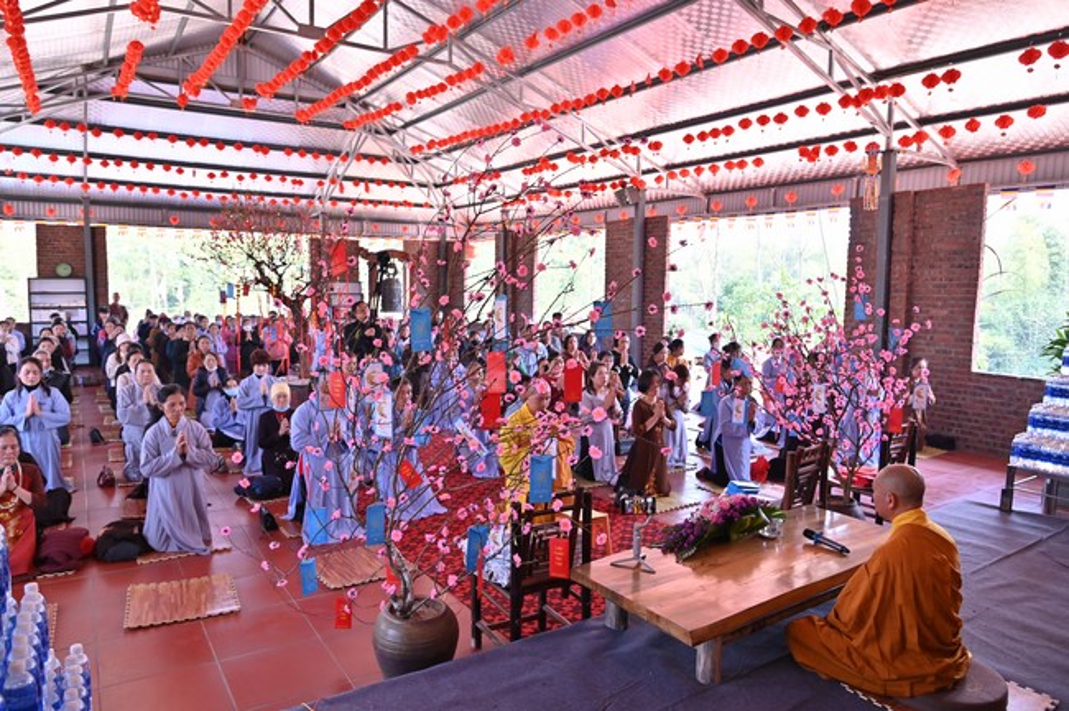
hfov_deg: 73.8
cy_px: 356
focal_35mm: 24
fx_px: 712
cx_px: 534
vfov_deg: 53.0
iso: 500
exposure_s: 1/125
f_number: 5.6
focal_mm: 24
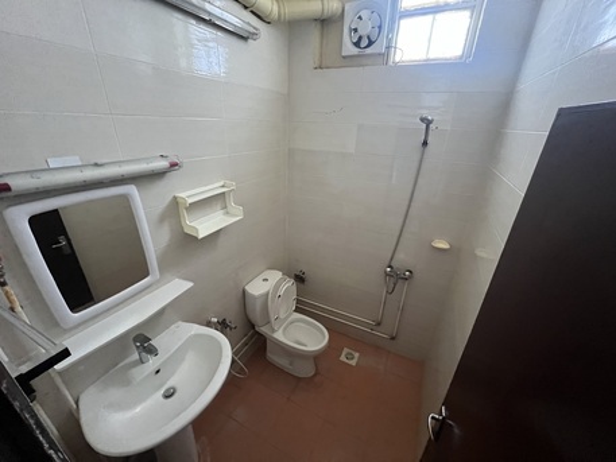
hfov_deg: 106.2
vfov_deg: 89.9
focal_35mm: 13
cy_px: 231
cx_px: 308
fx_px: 231
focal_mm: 1.57
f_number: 1.8
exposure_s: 1/60
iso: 1000
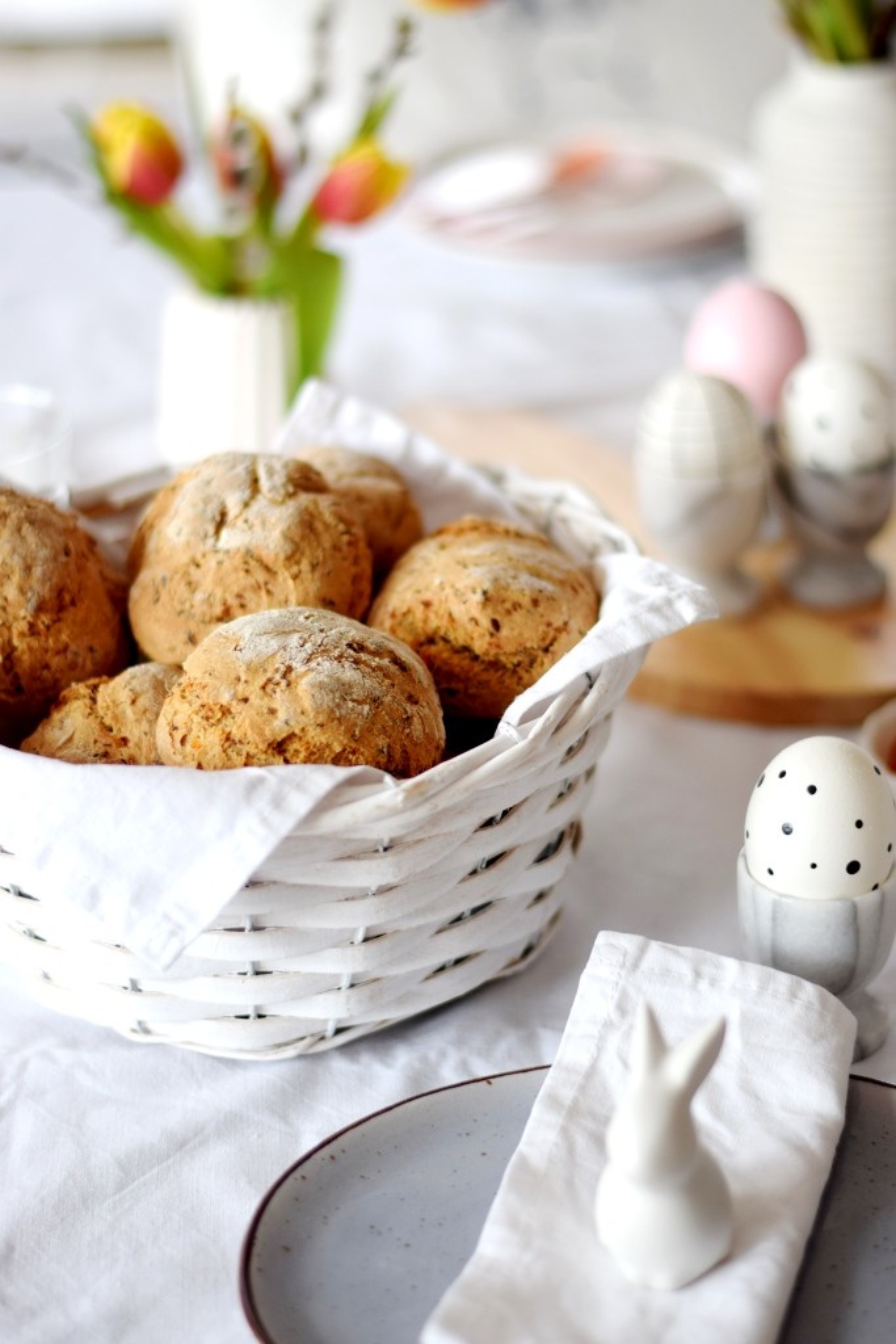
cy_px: 672
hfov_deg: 18.2
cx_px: 448
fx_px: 2799
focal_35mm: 75
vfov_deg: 27.0
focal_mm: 50
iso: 200
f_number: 1.8
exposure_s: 1/1250
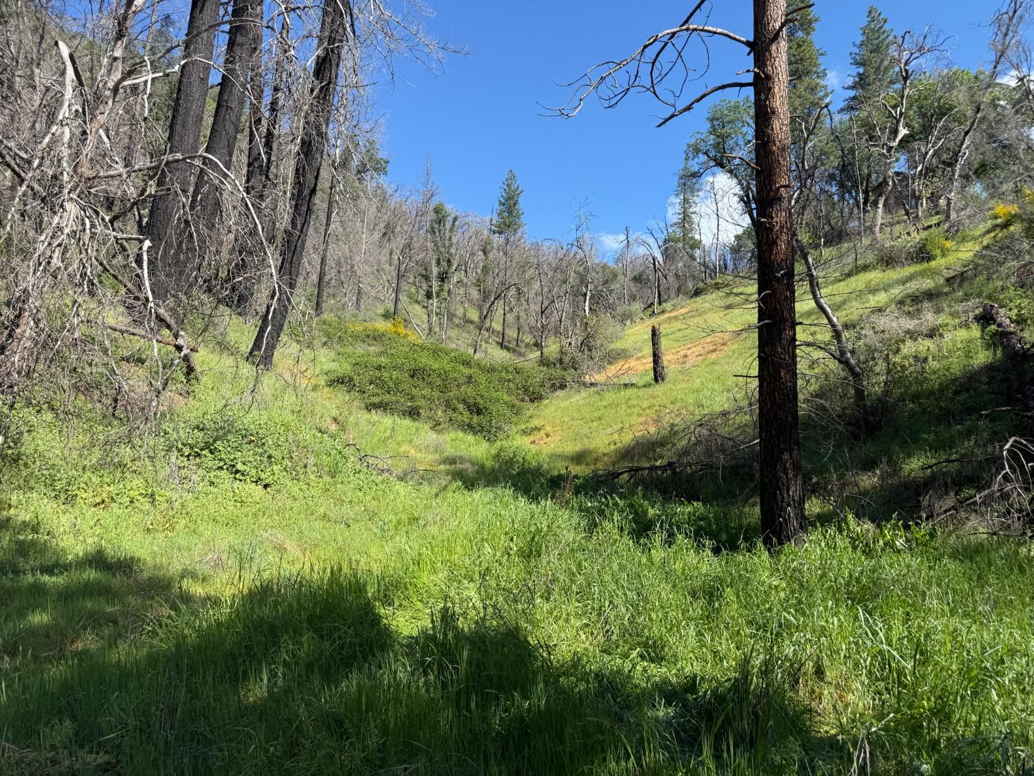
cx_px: 517
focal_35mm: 24
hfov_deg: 71.6
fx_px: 717
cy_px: 388
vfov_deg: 56.8
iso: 80
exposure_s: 1/2053
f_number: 1.78
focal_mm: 6.76
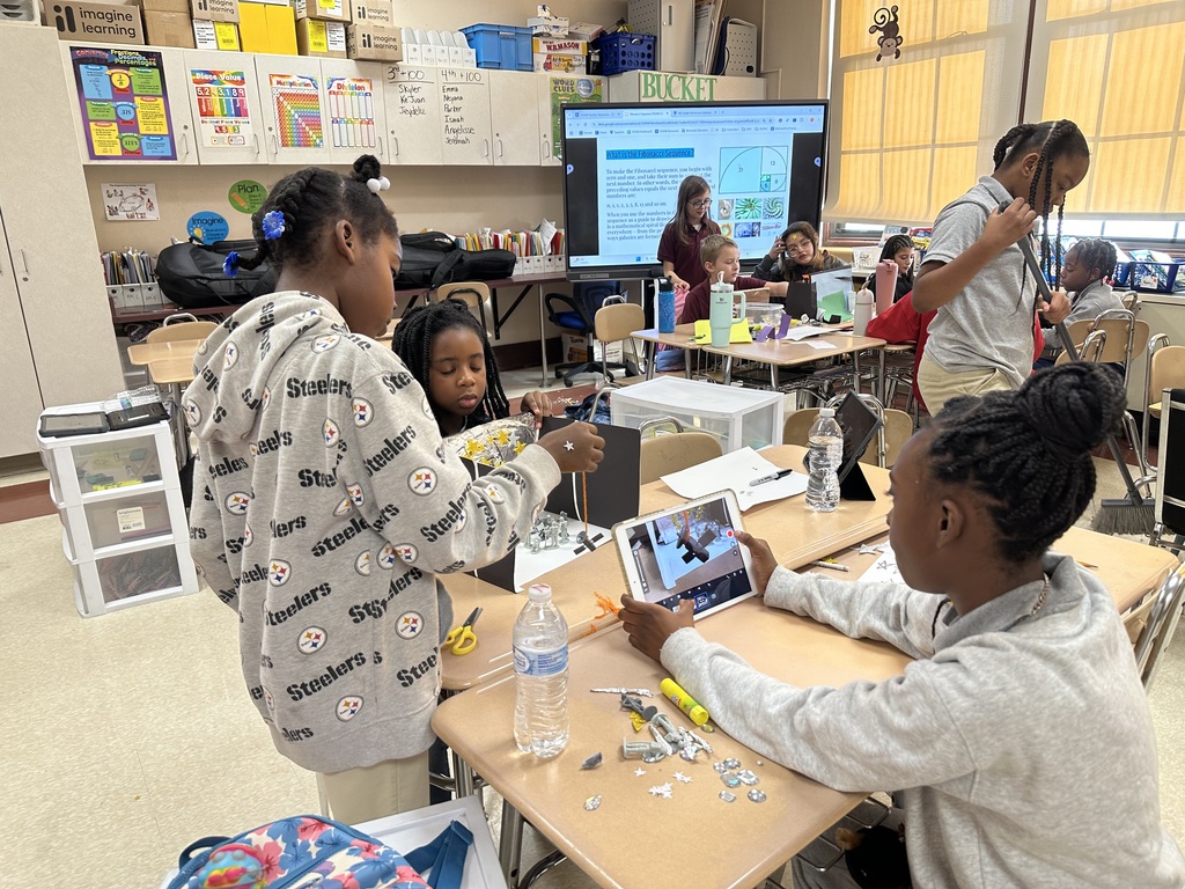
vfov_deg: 56.8
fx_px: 822
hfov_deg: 71.6
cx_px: 592
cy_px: 444
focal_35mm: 24
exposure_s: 1/60
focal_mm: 6.86
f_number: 1.78
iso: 125
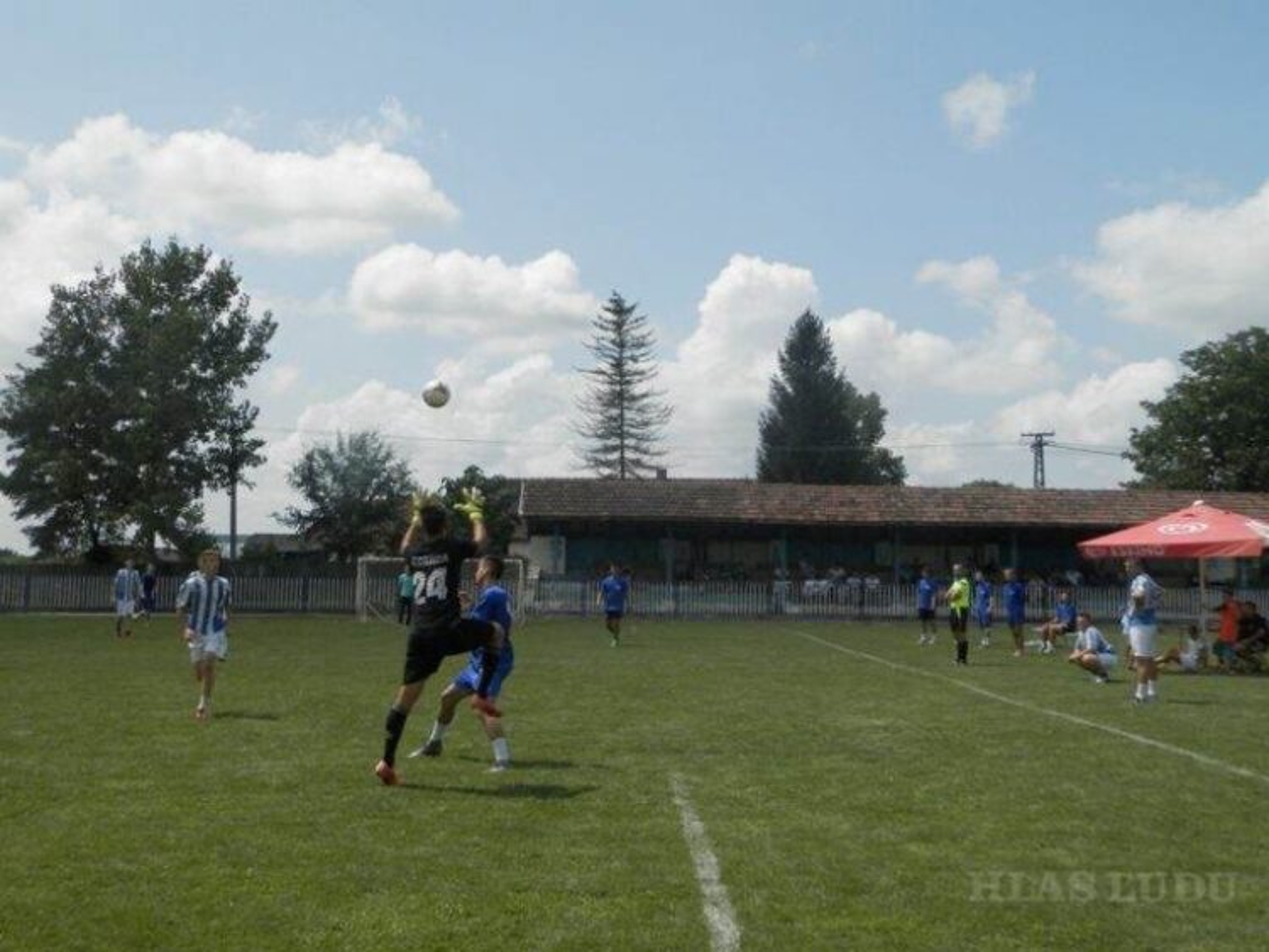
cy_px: 476
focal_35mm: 40
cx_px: 634
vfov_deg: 36.0
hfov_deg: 46.8
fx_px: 1467
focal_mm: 7.2
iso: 200
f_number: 9.8
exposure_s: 1/400
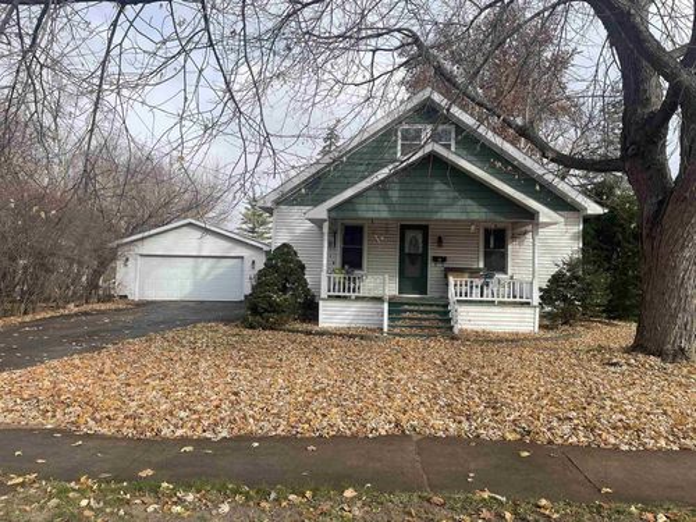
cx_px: 348
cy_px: 261
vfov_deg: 53.1
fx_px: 523
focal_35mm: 26
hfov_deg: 67.3
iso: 32
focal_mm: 4.2
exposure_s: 1/2092
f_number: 1.6
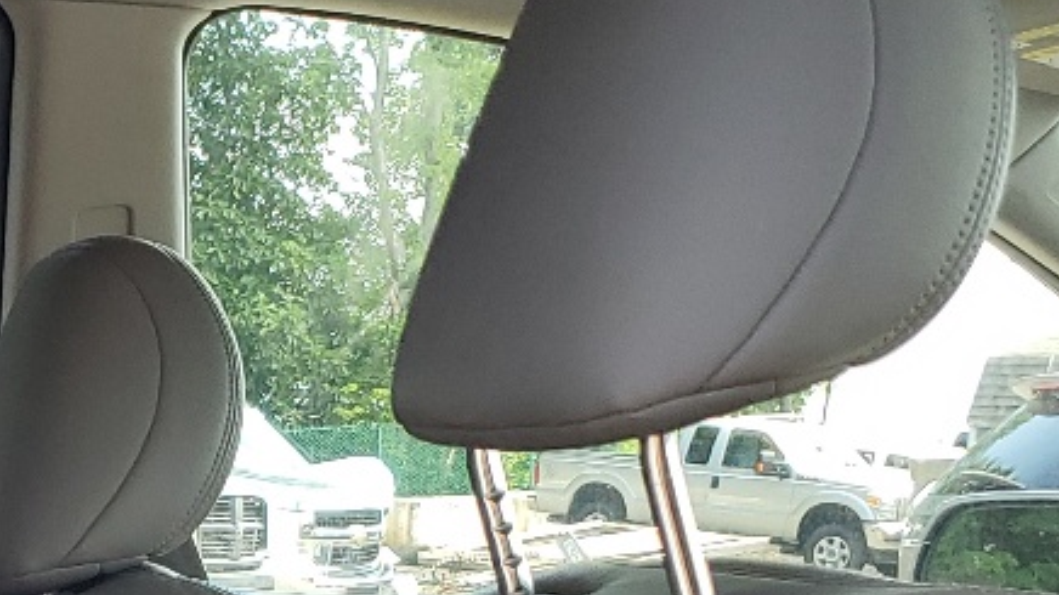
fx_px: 2920
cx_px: -204
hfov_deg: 19.4
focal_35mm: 104
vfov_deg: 11.0
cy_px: 979
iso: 50
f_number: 1.5
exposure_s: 1/370
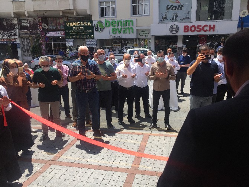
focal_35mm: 29
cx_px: 124
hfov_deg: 61.7
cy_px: 94
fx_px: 209
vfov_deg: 48.2
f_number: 2.2
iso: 32
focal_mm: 4.15
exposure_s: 1/1883
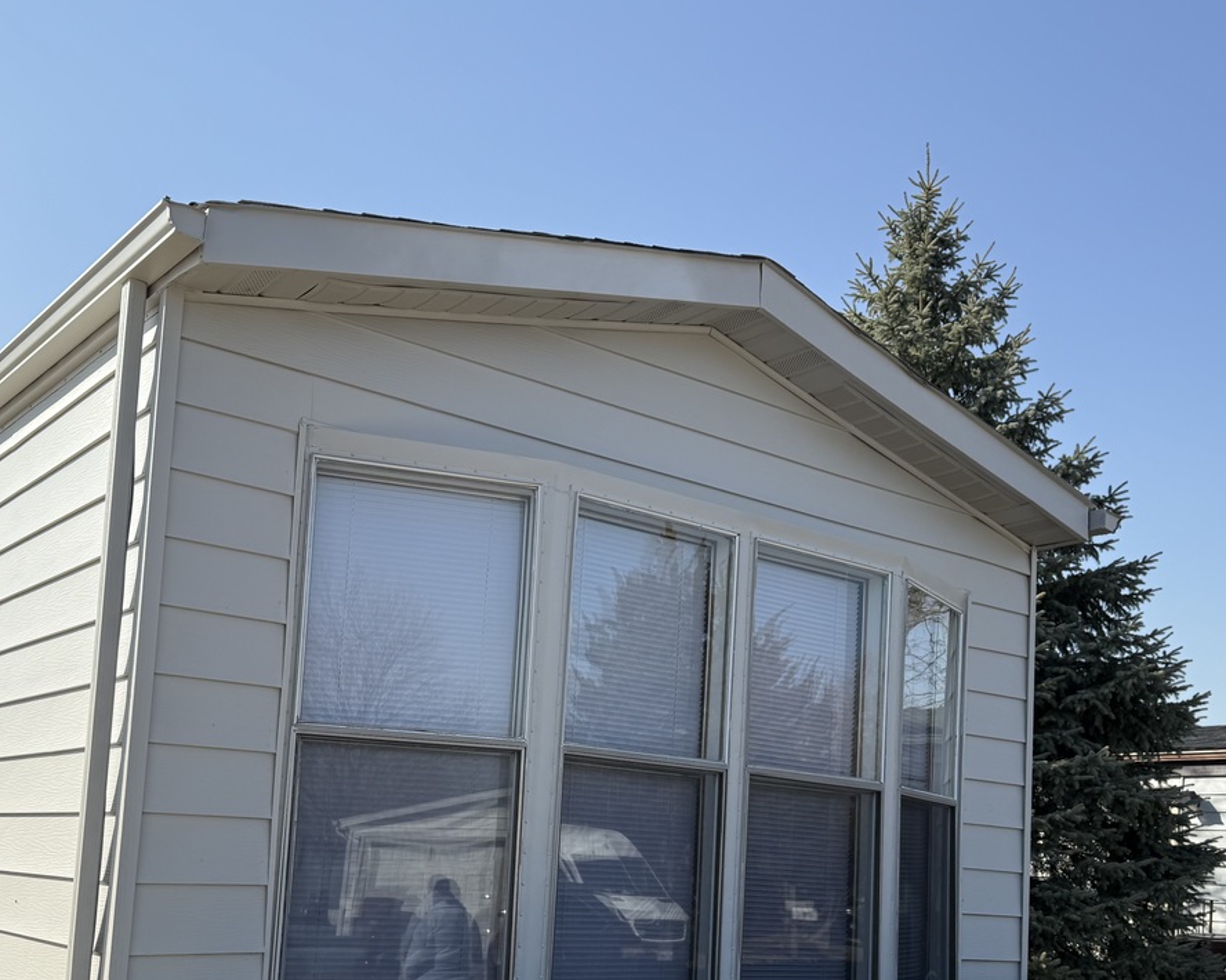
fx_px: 1379
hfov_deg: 47.9
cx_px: 599
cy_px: 725
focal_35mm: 38
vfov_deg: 38.2
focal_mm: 6.76
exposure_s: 1/4167
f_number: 1.78
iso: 80
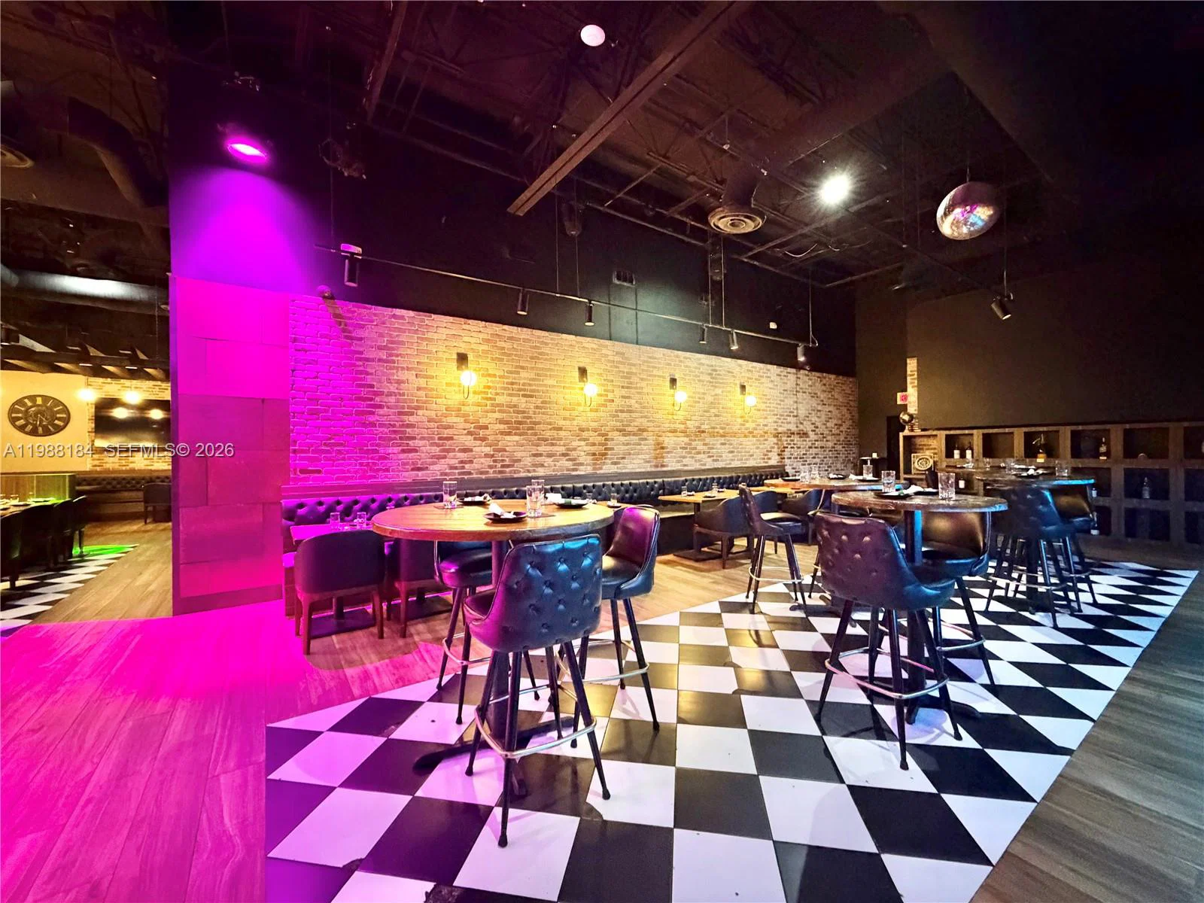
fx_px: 487
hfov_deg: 102.1
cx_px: 602
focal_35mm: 14
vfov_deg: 85.7
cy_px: 452
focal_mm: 2.22
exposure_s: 1/40
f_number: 2.2
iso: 1250
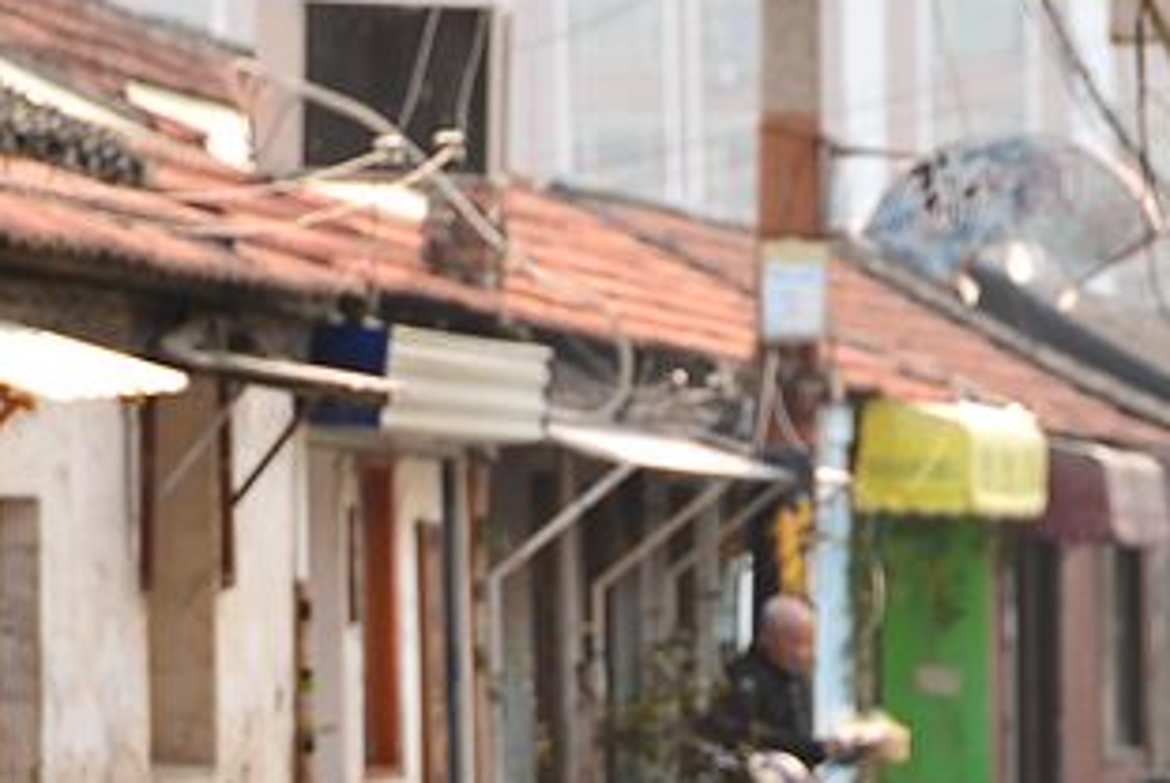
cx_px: 959
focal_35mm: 224
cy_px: 1186
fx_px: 7287
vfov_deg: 6.1
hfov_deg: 9.2
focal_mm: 68
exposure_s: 1/640
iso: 200
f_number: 4
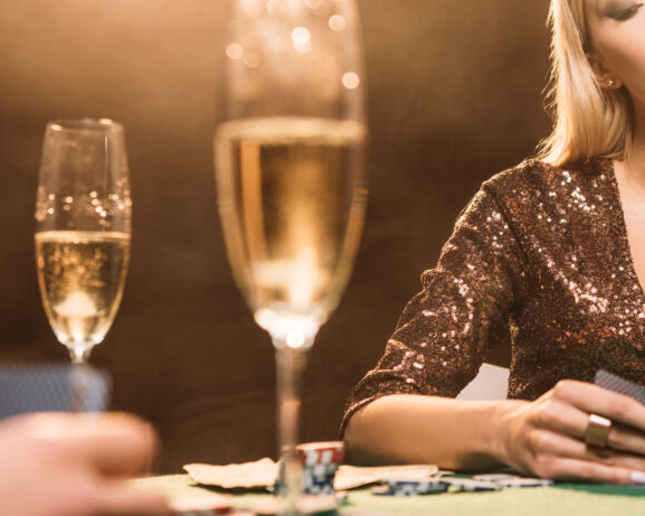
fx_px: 1526
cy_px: 202
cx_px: 571
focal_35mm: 80
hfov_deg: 23.3
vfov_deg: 19.1
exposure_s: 1/250
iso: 100
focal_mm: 48
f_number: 4
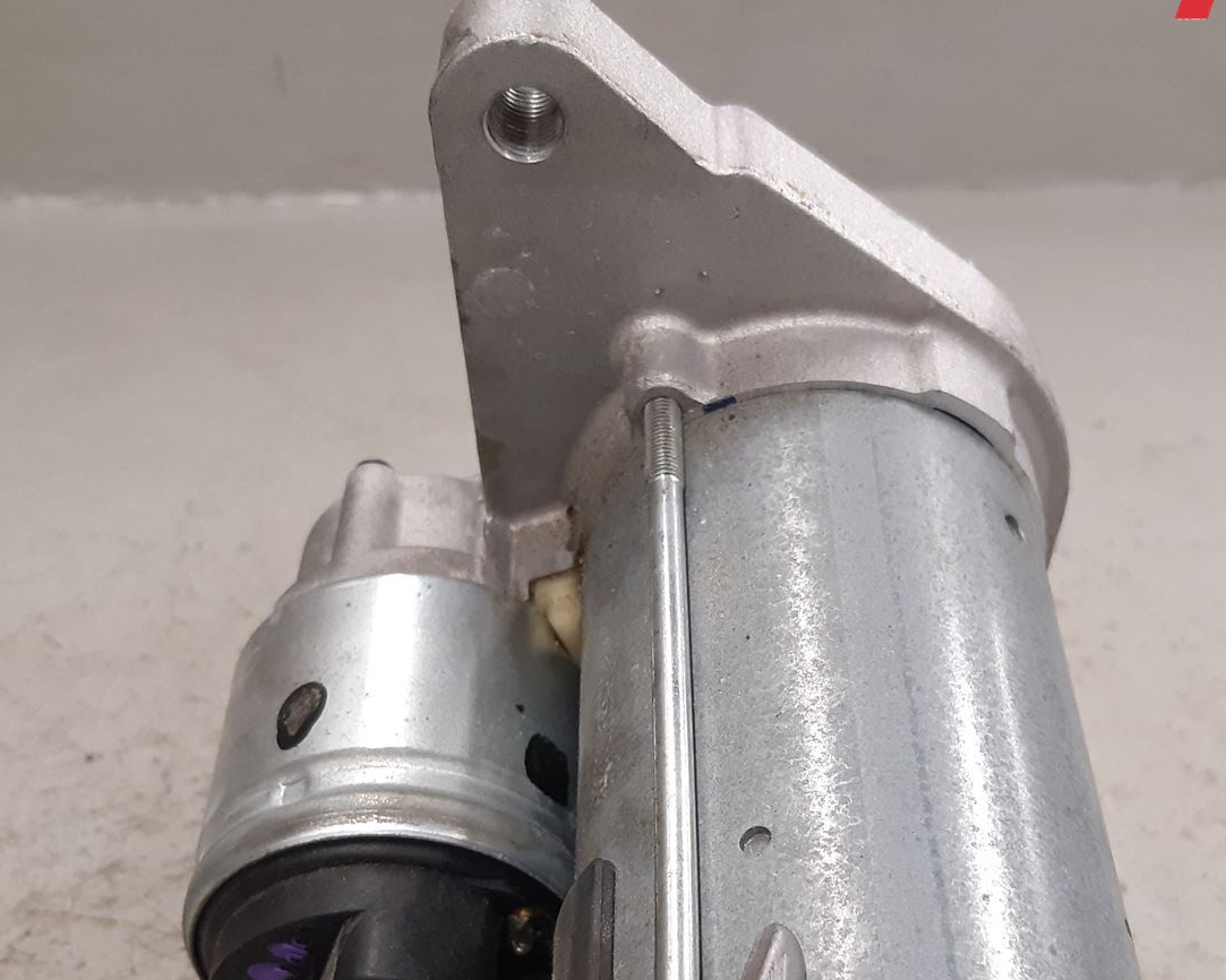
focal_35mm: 48
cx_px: 711
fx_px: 1741
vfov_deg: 31.1
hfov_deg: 38.7
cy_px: 697
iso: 160
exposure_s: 1/50
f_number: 1.7
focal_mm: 3.93
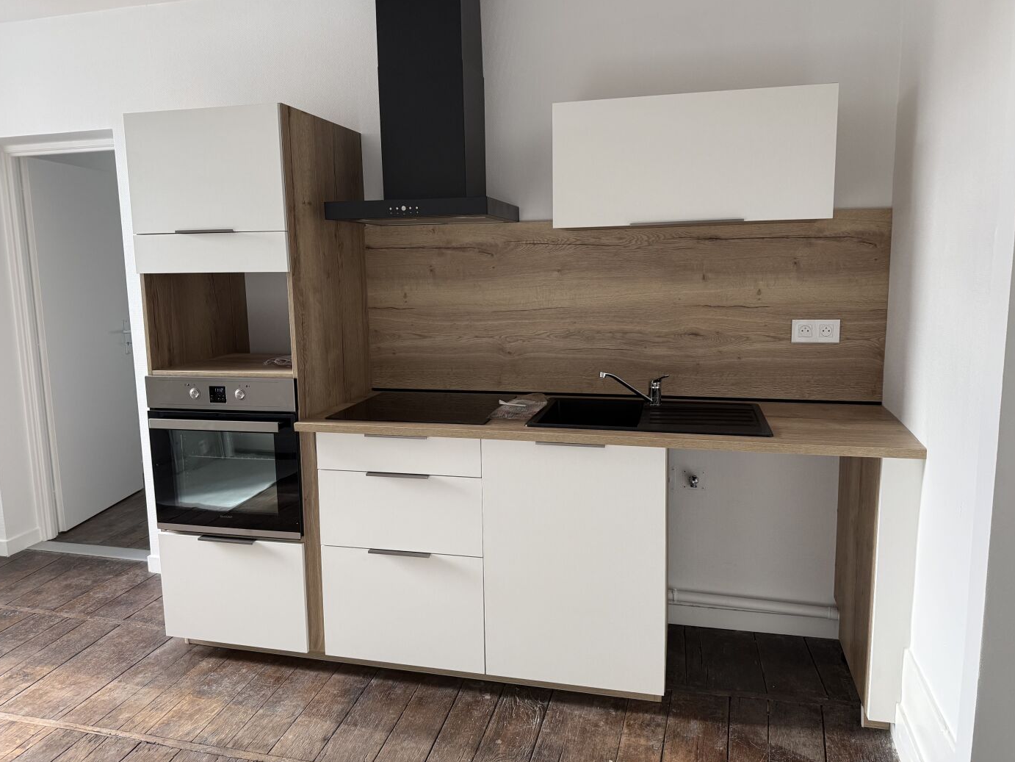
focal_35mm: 25
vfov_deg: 54.9
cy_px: 368
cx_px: 497
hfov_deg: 69.4
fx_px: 733
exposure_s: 1/87
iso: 200
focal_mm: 6.76
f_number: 1.78
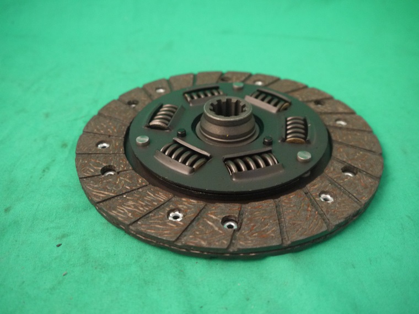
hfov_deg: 56.8
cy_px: 157
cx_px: 210
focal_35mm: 32
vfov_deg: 44.2
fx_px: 387
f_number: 3.8
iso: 800
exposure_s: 1/80
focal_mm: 16
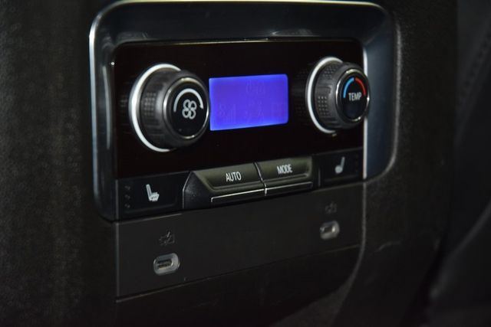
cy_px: 164
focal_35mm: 105
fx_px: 1432
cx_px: 246
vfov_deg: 13.0
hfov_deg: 19.5
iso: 1250
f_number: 4.5
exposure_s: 1/6
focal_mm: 70
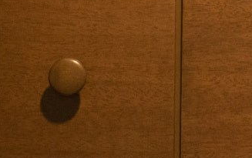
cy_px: -27
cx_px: 392
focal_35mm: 542
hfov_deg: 3.9
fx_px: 3726
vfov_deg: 2.4
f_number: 1.8
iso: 1250
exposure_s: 1/40
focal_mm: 85
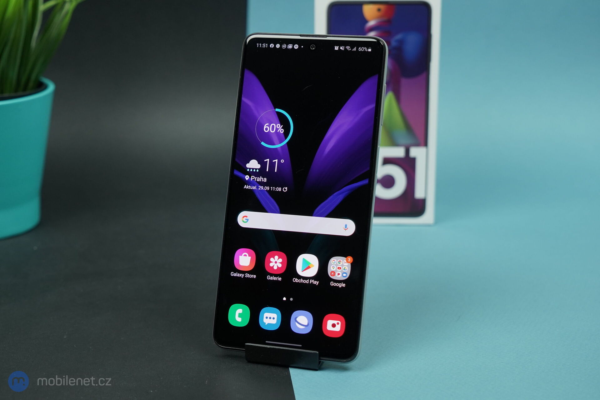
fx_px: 800
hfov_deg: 41.1
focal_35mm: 48
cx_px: 300
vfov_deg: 28.1
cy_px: 200
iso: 800
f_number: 5.6
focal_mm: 48
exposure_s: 1/160
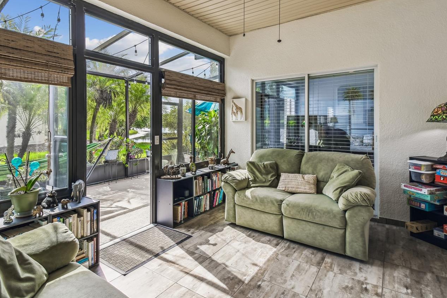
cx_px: 209
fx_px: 236
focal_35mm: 19
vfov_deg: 64.2
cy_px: 126
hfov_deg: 86.8
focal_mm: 10
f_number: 7.1
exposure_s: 1/60
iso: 100
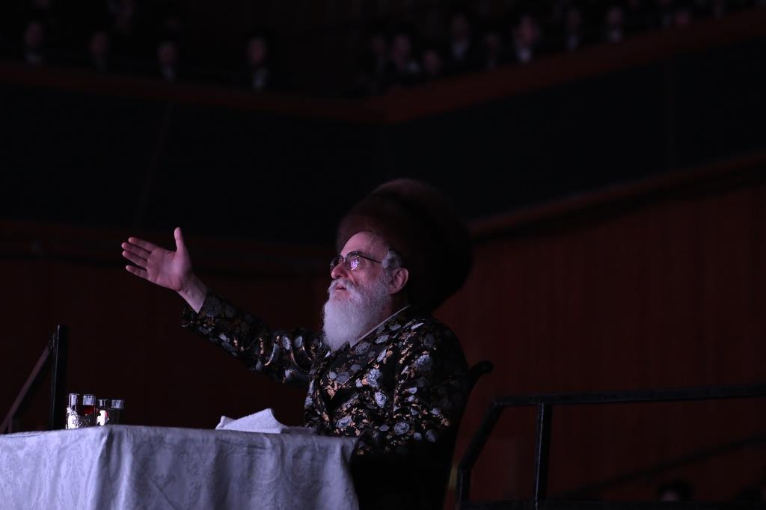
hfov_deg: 11.8
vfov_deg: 7.9
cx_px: 383
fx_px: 3701
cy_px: 255
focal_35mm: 174
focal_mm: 116
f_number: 2.8
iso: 3200
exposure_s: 1/125
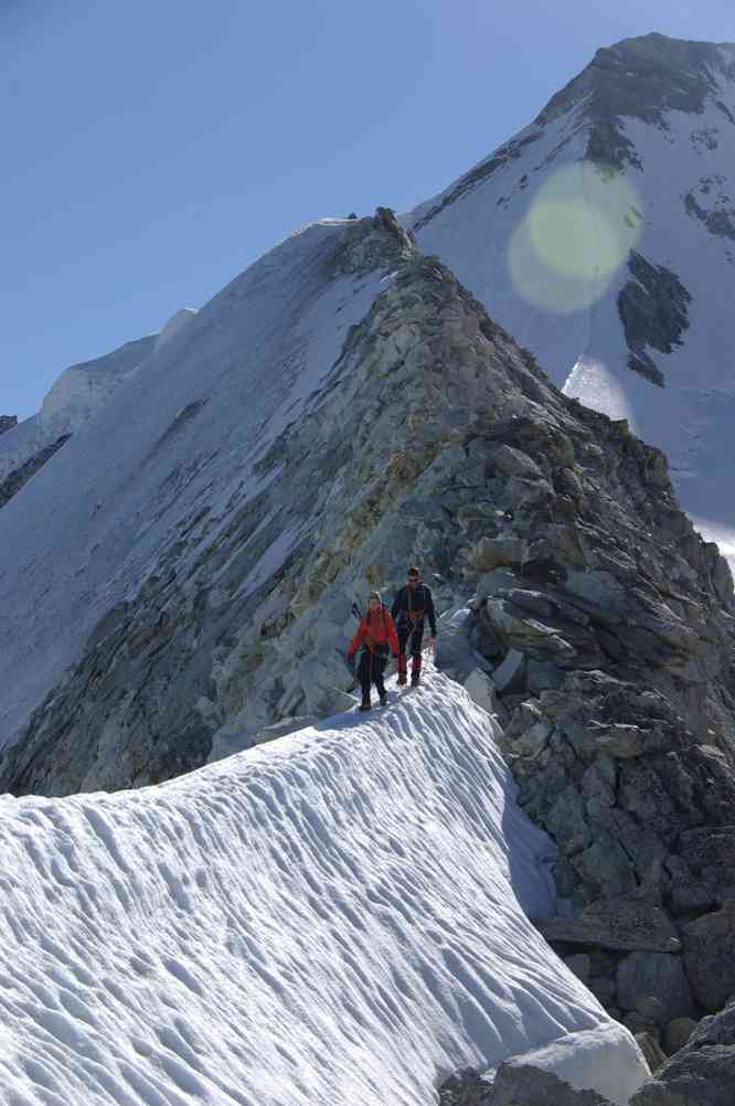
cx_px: 368
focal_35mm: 82
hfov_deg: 16.5
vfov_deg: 24.6
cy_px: 553
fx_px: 2532
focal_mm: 55
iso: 100
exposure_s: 1/250
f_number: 9.5
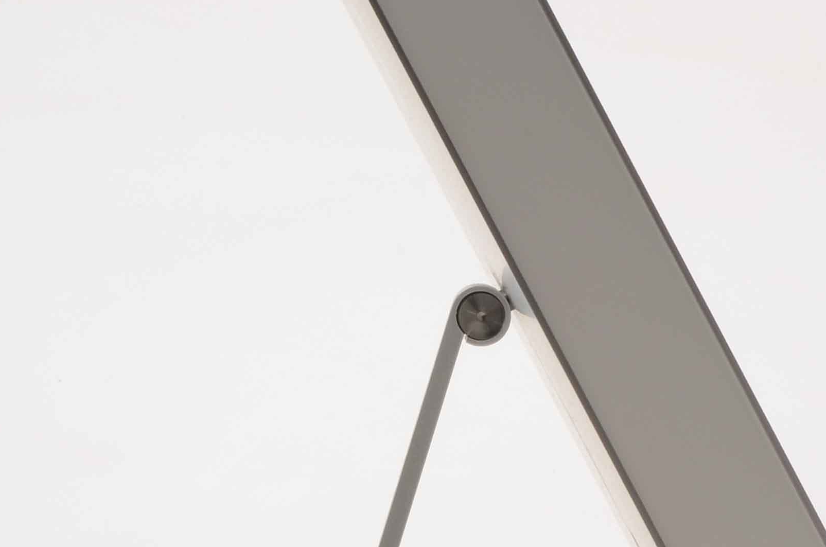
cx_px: 468
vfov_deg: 7.6
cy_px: 417
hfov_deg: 11.5
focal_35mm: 179
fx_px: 4098
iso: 100
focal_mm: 40
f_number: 25
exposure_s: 1/160
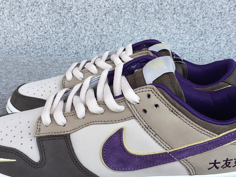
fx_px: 314
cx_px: 128
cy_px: 108
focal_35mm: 46
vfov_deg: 31.4
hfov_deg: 41.2
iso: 25
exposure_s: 1/356
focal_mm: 3.3
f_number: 2.4
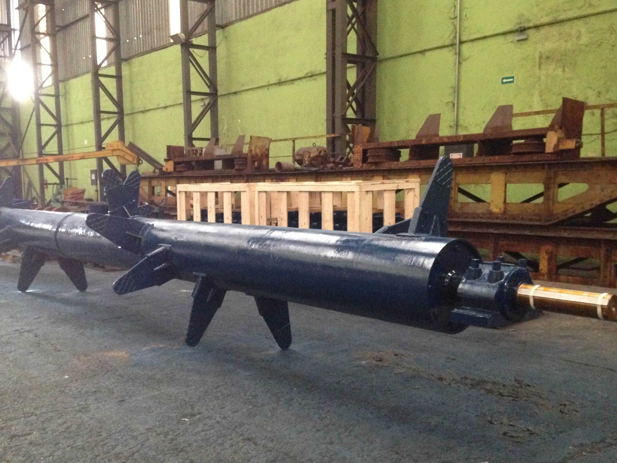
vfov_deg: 37.7
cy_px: 252
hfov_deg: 48.9
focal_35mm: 38
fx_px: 677
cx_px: 268
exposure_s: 1/15
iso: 640
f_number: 2.4
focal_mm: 4.12
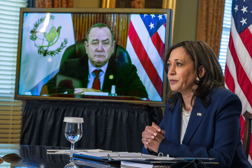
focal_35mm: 82
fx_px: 574
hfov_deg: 24.8
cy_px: 84
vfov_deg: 16.6
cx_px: 126
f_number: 8
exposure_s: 1/80
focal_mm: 82
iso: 2000
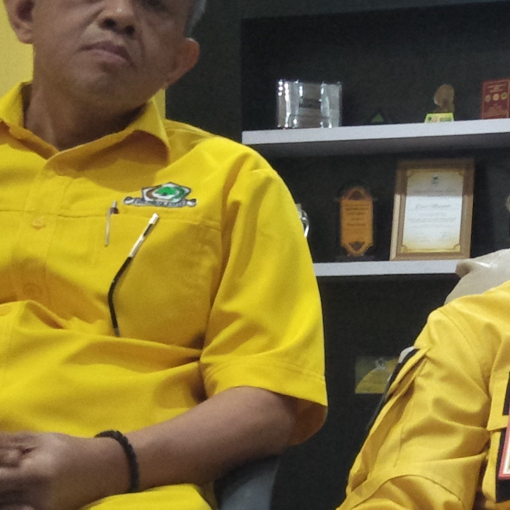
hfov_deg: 23.3
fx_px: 1200
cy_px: 355
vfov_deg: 23.8
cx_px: 462
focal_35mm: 72
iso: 513
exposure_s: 1/17
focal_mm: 3.46
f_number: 2.2
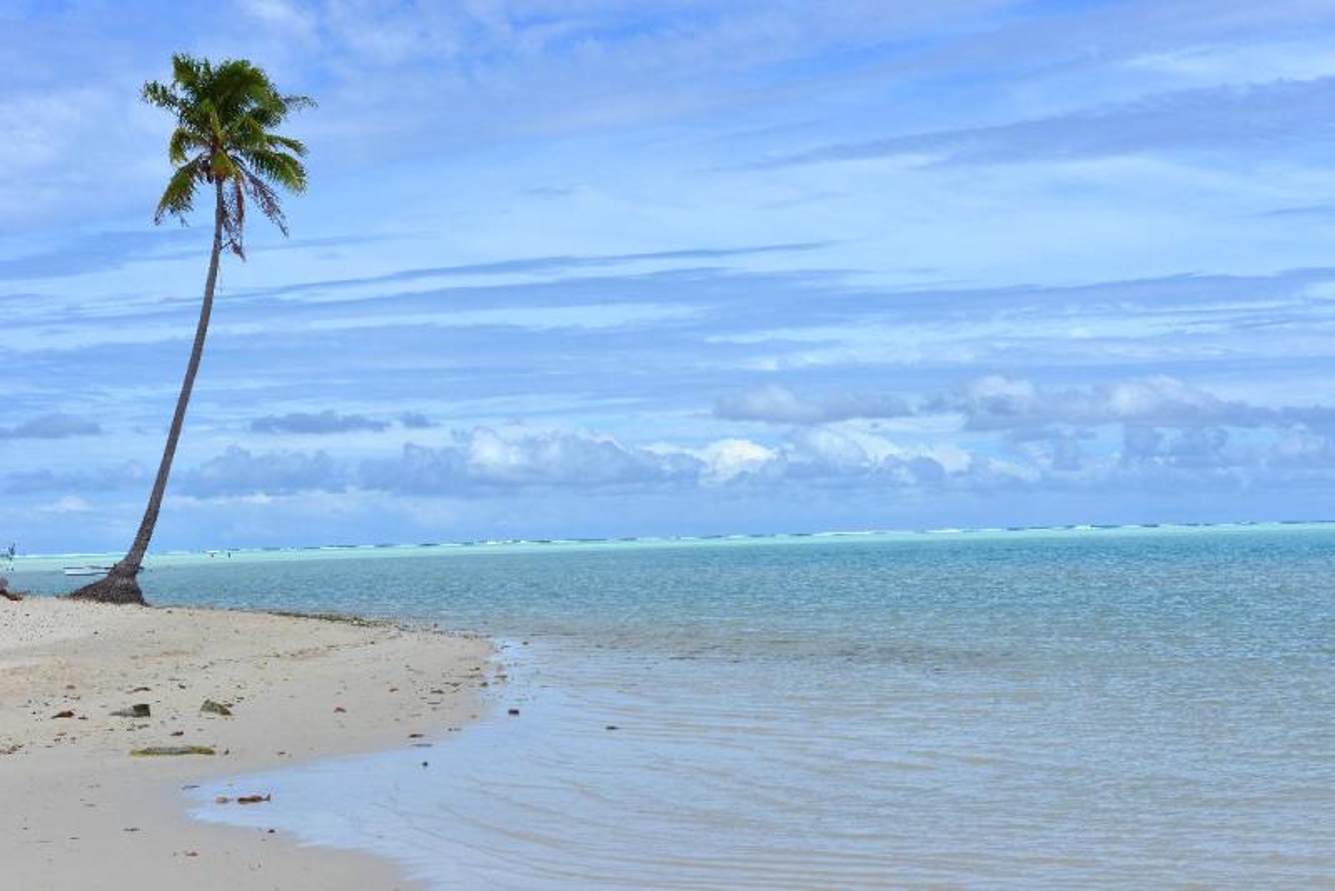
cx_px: 668
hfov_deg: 32.4
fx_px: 2300
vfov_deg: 21.9
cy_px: 446
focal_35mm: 62
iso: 200
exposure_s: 1/640
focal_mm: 62
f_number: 13
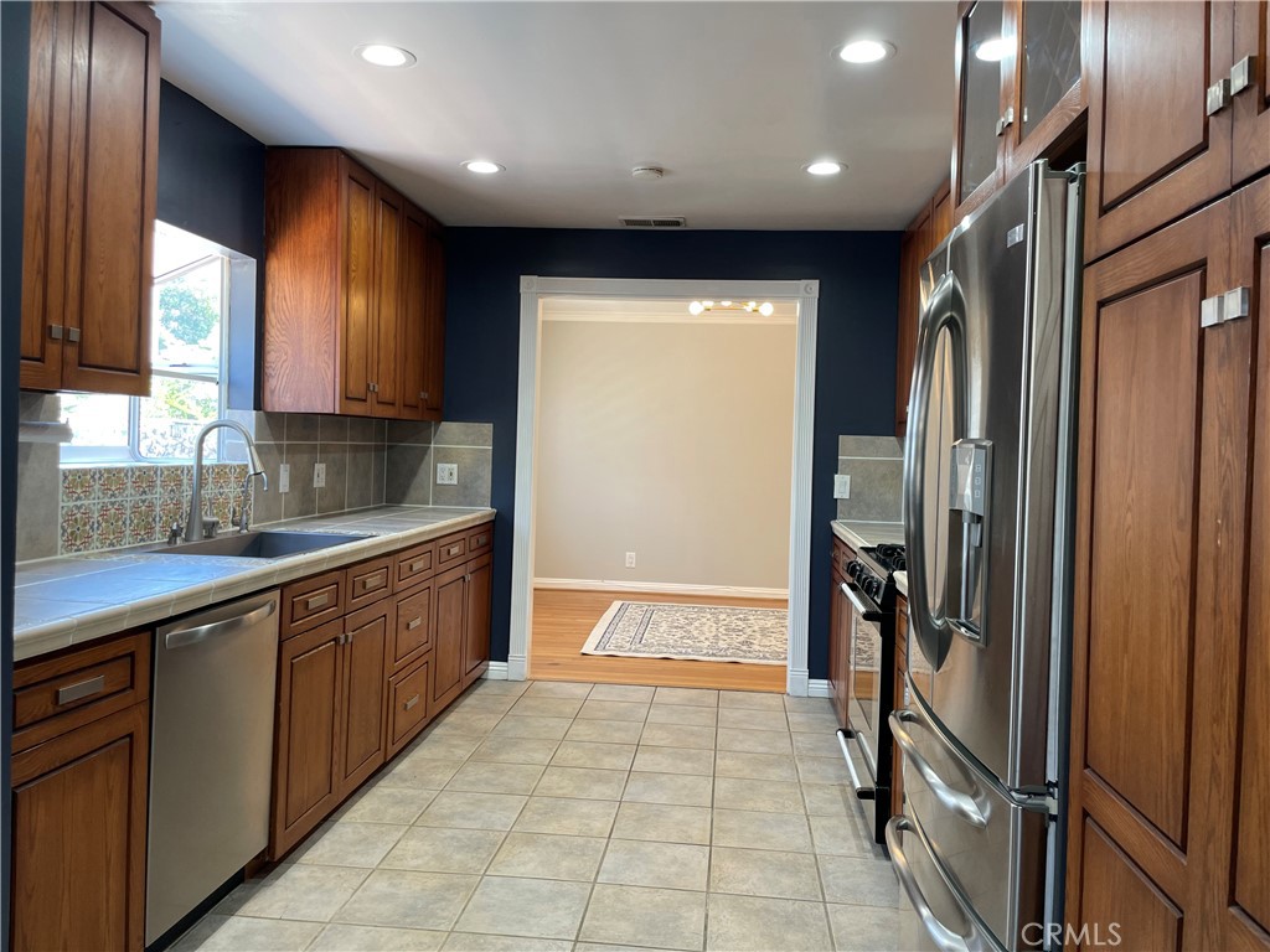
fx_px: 954
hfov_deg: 67.3
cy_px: 476
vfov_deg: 53.1
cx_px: 635
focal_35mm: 26
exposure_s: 1/60
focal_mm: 4.2
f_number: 1.6
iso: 64
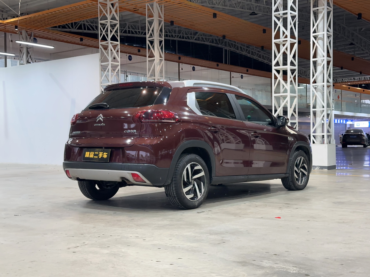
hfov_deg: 39.7
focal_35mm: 48
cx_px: 185
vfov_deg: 30.3
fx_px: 513
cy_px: 138
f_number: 1.78
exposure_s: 1/50
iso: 100
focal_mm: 6.86
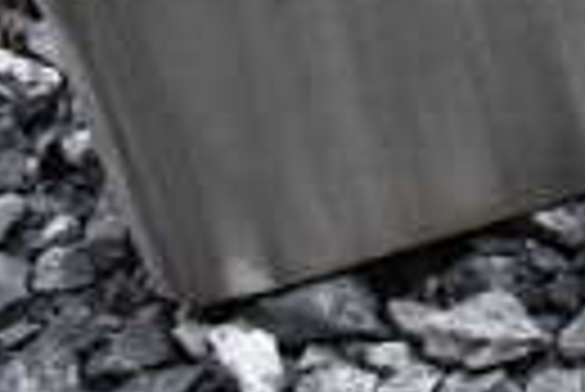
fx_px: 2066
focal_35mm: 127
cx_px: 1179
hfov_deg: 13.7
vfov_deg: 10.2
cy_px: -338
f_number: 6.3
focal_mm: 18
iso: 200
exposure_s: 1/200
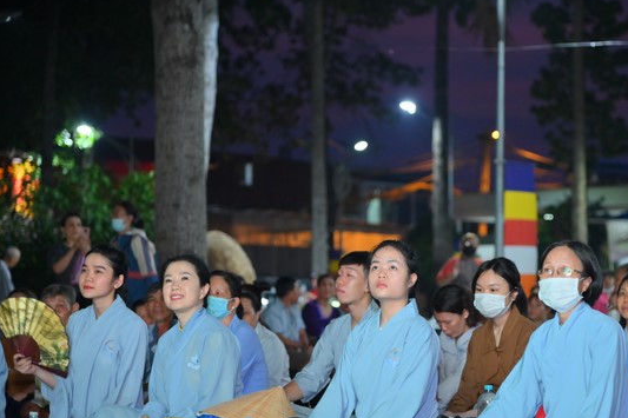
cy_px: 242
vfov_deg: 10.7
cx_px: 379
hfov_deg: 16.0
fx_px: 2232
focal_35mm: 128
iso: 2000
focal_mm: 105
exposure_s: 1/100
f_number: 4
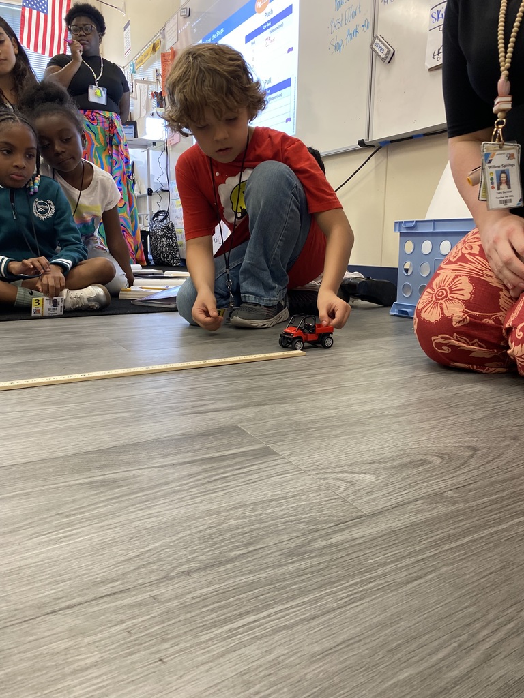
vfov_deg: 67.3
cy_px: 349
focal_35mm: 26
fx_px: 525
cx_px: 262
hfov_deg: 53.1
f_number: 1.8
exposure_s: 1/60
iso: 160
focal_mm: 4.25
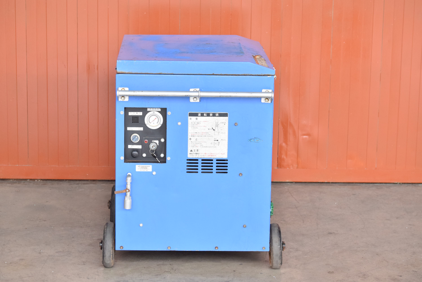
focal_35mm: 93
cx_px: 211
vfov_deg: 14.7
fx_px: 1091
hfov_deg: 21.9
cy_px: 141
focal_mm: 62
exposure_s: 1/640
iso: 1250
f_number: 6.3
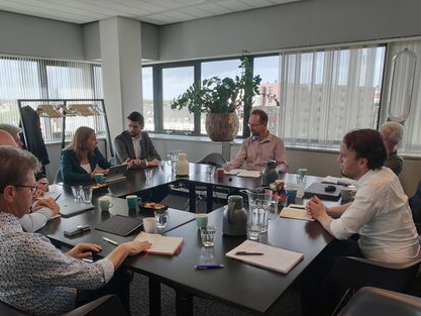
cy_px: 186
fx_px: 292
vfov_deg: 56.5
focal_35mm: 24
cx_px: 190
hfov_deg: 71.4
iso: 328
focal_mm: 3.94
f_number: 1.9
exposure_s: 1/100
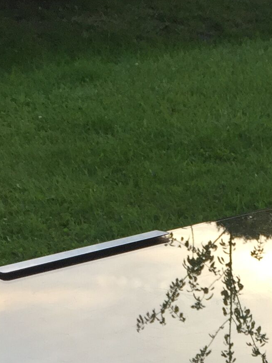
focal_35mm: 108
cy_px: 526
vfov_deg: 16.7
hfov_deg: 13.5
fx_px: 1131
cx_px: 266
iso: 50
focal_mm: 4.15
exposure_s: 1/100
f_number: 2.2
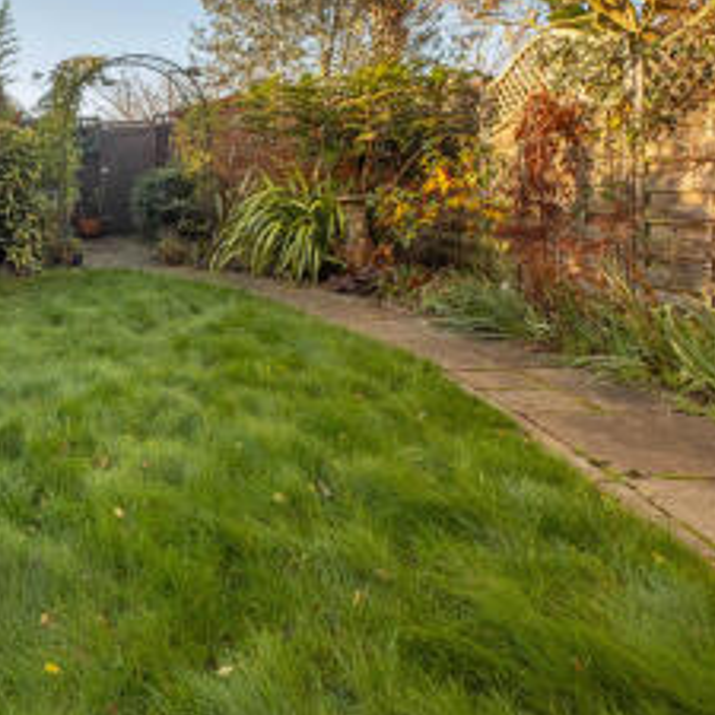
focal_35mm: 27
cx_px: 60
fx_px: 631
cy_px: 234
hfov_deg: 51.5
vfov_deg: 57.7
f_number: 8
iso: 400
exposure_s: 1/125
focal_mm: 10
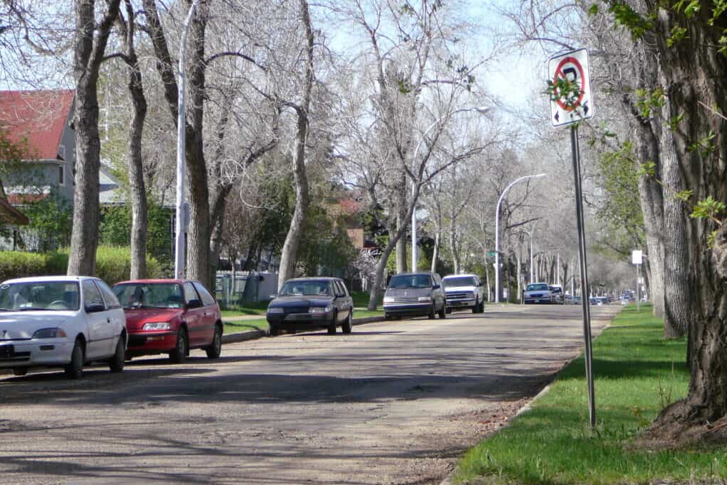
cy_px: 244
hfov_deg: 18.6
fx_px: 2221
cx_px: 365
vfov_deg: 12.5
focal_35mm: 110
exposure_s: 1/400
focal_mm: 15.6
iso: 80
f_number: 3.9
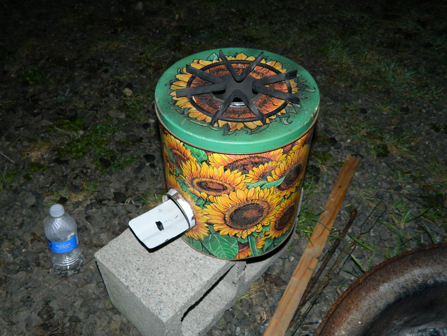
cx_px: 221
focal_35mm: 32
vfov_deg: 44.2
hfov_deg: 56.8
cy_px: 170
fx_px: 413
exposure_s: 1/40
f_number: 3.2
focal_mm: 5.6
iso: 200
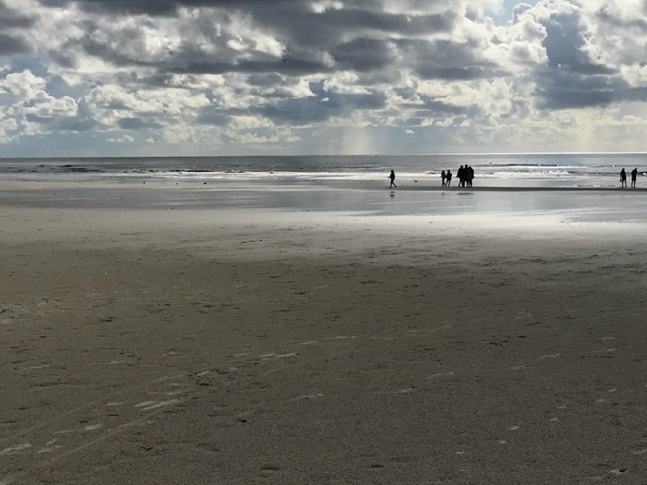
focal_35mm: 60
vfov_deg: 24.1
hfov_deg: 31.1
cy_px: 108
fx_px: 1121
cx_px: 548
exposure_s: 1/13699
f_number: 1.8
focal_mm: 3.99
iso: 25
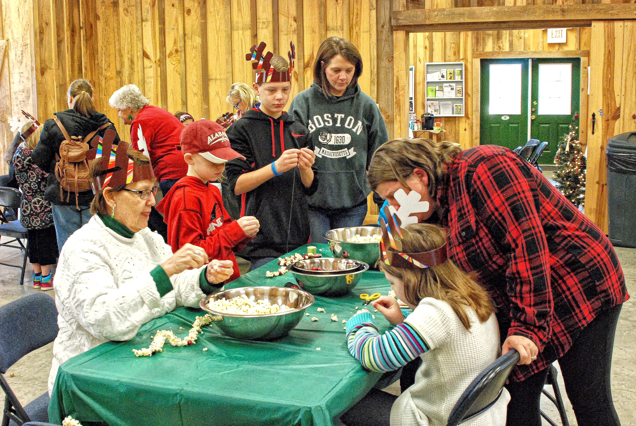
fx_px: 743
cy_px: 213
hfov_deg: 46.3
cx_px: 318
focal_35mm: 42
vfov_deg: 32.0
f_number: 6.3
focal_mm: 28
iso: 2000
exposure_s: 1/50
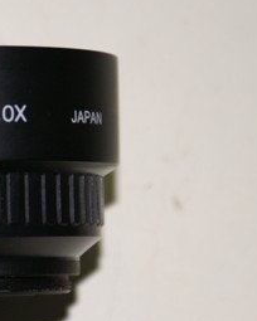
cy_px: 128
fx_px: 2434
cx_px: -34
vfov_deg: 7.5
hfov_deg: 6.0
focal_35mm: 256
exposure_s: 1/125
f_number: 5.6
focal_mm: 70
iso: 400
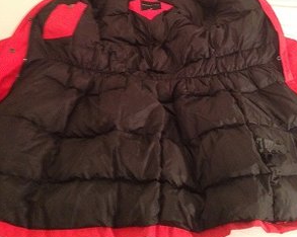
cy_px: 65
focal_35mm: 44
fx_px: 387
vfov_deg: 33.6
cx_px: 151
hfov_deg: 42.0
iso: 320
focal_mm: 4.12
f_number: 2.4
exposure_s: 1/15
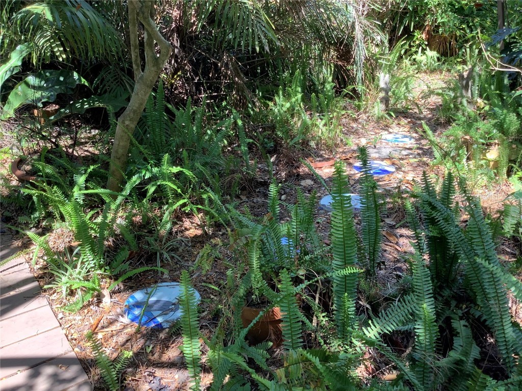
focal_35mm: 31
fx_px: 467
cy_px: 196
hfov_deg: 58.4
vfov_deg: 45.4
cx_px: 261
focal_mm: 3.3
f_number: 2.4
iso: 40
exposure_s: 1/120
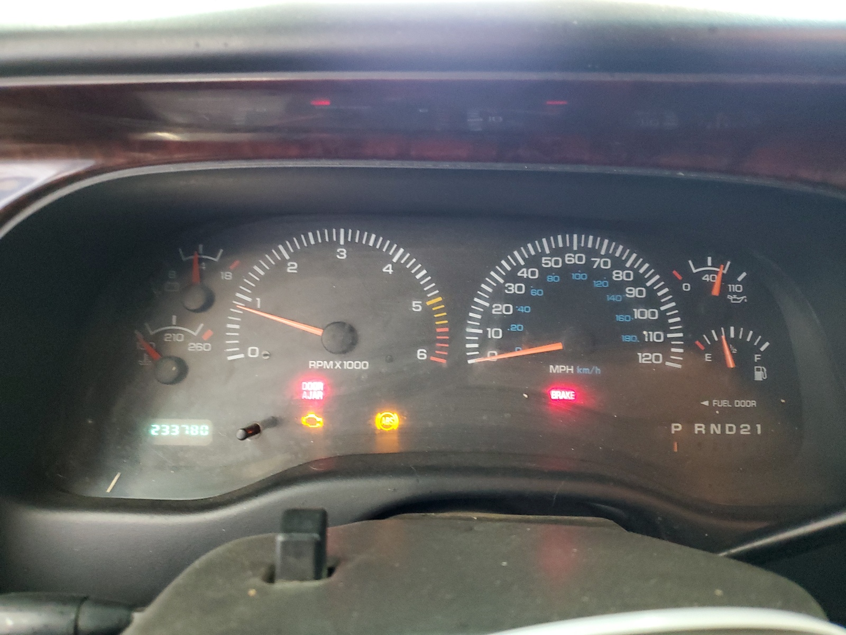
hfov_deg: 67.3
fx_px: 635
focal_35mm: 26
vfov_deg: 53.1
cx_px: 423
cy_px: 318
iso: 356
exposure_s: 1/40
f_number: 1.5
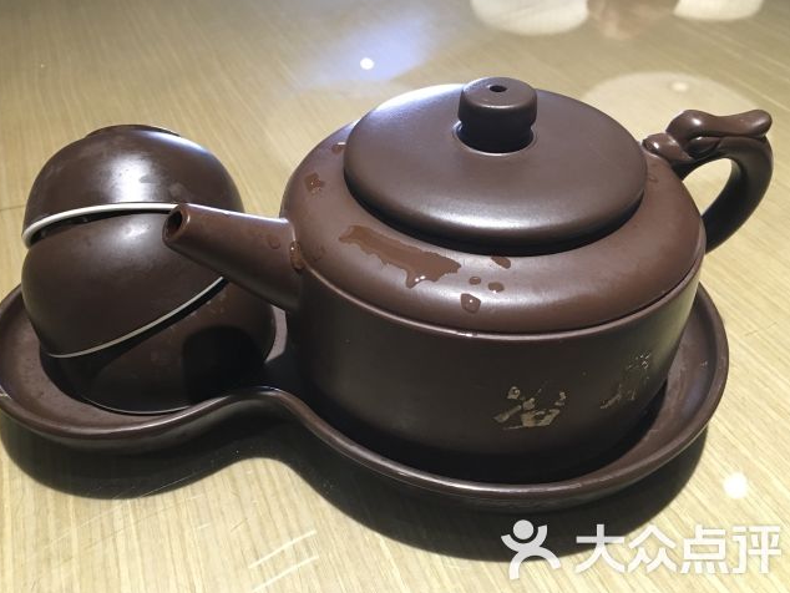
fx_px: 731
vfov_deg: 44.2
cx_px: 378
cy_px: 287
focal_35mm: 32
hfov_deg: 56.8
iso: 160
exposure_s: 1/33
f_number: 2.2
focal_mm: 4.15
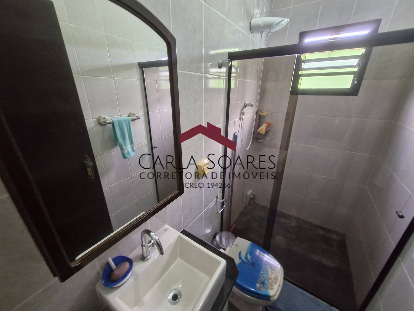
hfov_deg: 106.2
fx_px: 155
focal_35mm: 13
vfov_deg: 89.9
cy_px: 156
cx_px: 207
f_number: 2.2
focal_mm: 1.74
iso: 400
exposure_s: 1/30
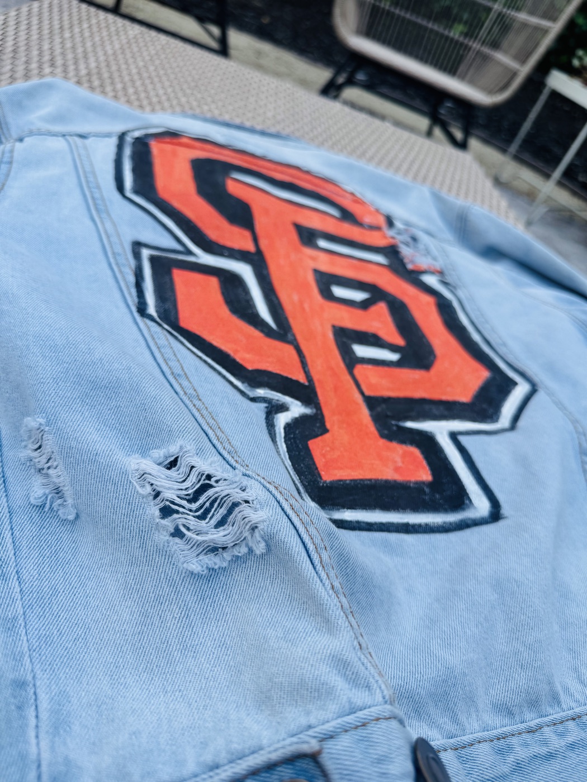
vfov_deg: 71.6
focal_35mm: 24
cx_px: 294
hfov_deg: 56.8
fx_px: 543
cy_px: 391
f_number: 1.78
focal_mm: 6.76
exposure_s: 1/782
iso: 80
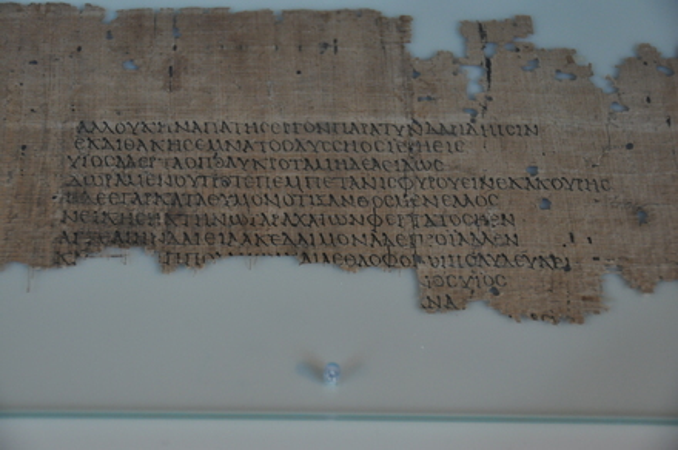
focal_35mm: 93
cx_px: 339
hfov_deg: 21.9
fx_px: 1749
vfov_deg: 14.7
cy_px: 225
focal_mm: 62
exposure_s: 1/25
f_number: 4.8
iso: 1000
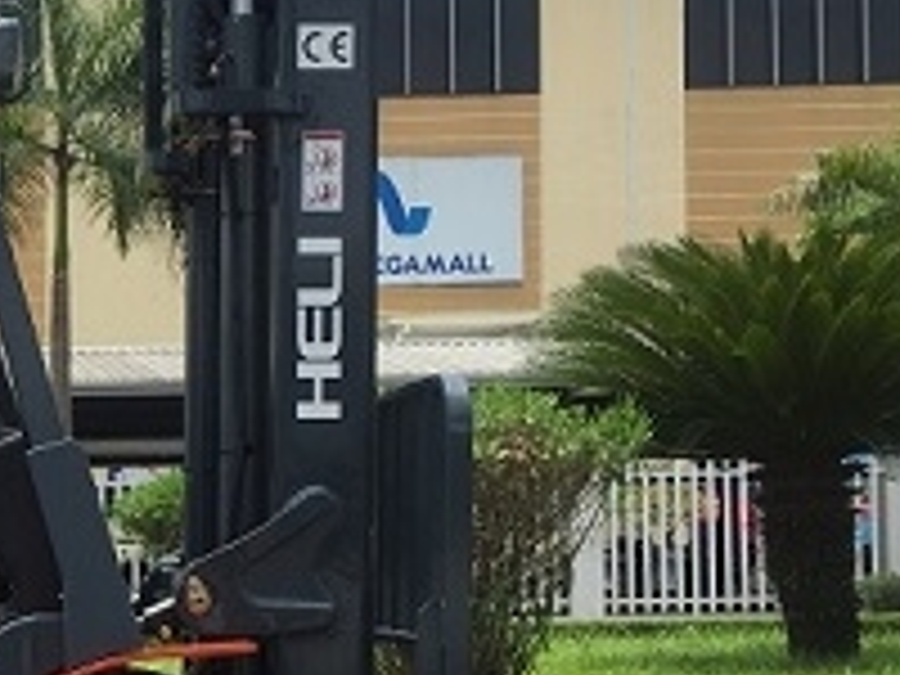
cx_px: -104
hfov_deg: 22.7
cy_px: 544
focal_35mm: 81
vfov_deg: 18.0
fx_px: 2106
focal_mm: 4.15
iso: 32
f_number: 2.2
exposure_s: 1/1364
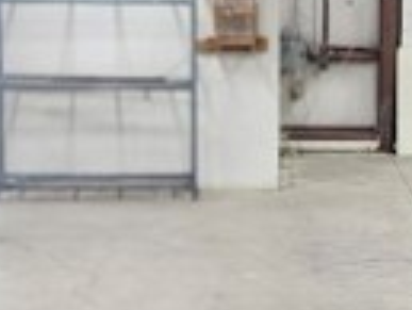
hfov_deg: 10.7
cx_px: 434
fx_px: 2180
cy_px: 259
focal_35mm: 183
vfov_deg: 8.1
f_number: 1.8
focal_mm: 5.4
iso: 200
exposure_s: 1/120
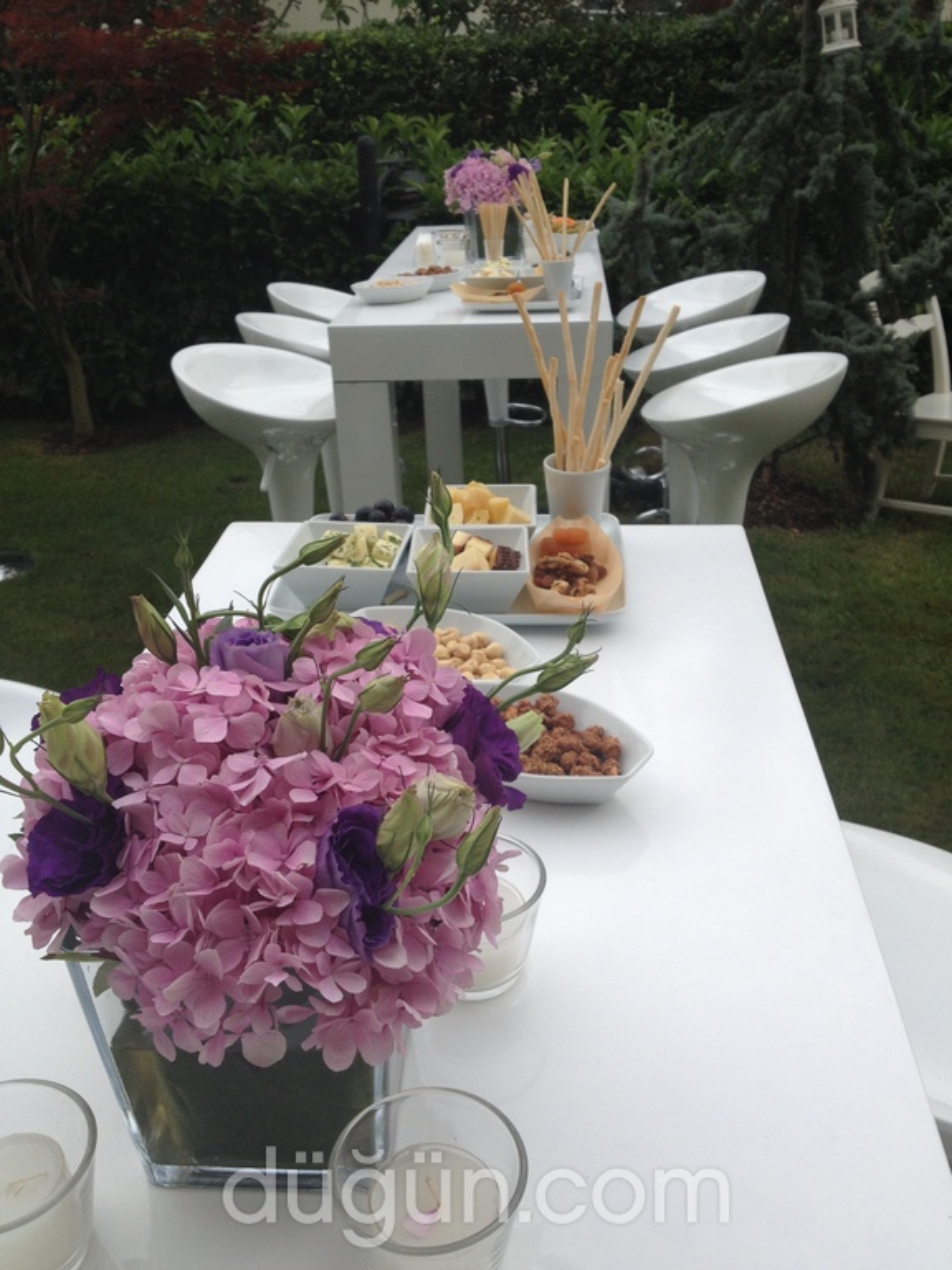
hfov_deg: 40.7
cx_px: 476
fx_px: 1283
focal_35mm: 35
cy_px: 635
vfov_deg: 52.6
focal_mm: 4.28
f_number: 2.4
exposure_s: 1/317
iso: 50
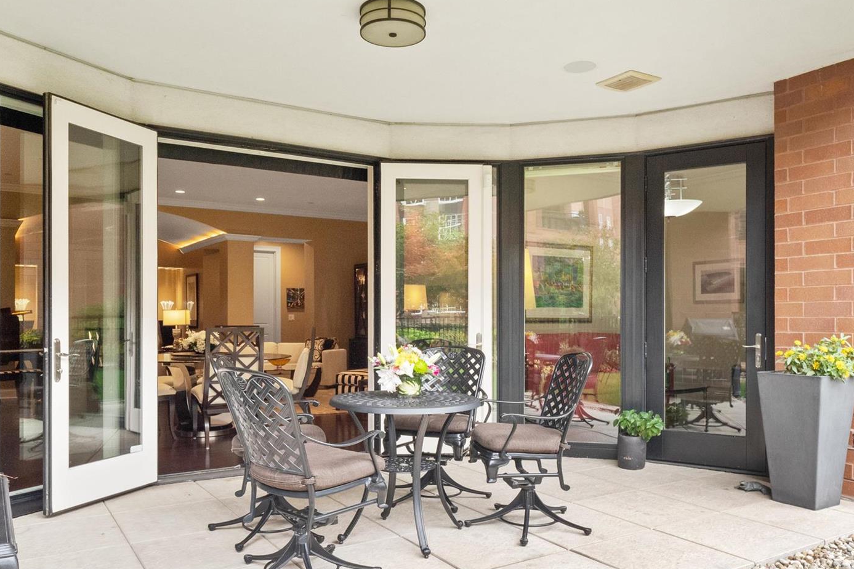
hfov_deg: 61.9
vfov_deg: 43.5
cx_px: 430
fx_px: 711
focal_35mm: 30
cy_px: 321
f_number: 8
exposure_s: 1/40
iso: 400
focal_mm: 13
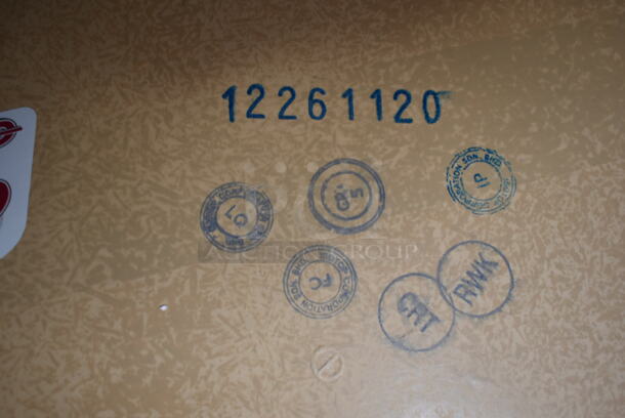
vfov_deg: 38.4
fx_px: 600
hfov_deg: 55.1
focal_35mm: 34
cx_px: 312
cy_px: 209
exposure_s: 1/40
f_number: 3.8
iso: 125
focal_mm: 23
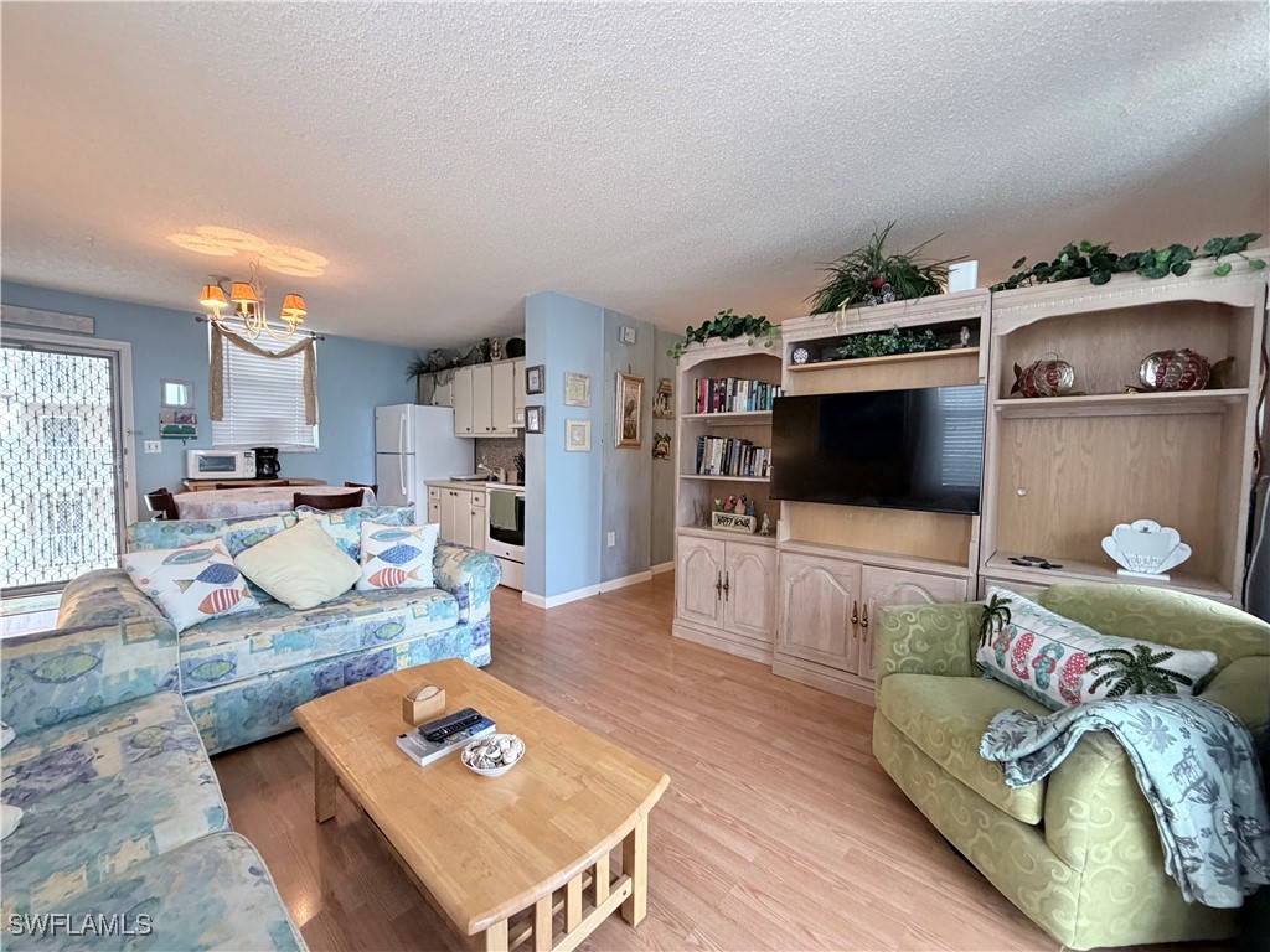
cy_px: 476
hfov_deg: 102.1
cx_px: 635
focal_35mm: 14
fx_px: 514
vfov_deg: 85.7
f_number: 2.2
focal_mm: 2.22
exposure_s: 1/60
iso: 250
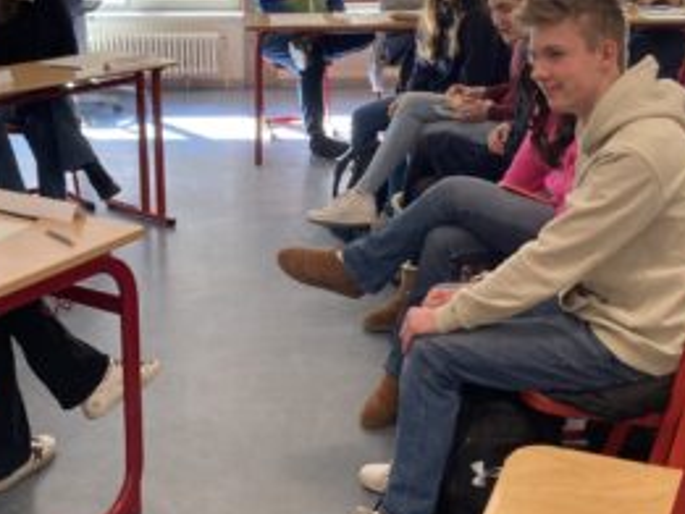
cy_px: 193
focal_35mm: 58
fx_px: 1148
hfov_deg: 33.0
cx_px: 255
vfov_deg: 25.2
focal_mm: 3.99
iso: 64
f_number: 1.8
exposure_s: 1/50
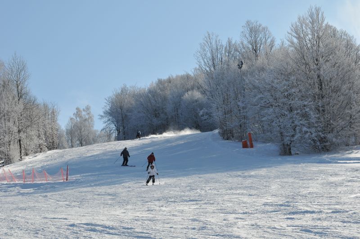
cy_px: 120
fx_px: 1049
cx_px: 180
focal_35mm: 105
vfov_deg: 13.0
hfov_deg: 19.5
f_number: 11
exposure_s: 1/500
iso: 200
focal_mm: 70
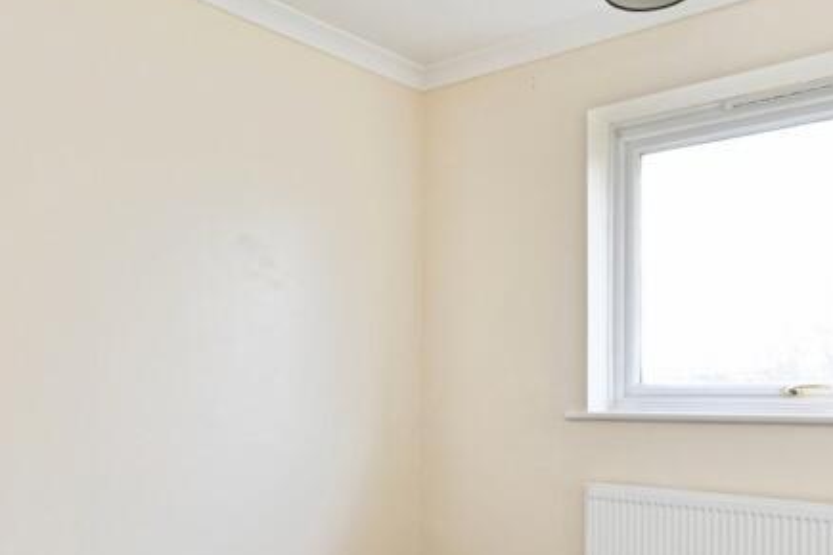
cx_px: 473
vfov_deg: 38.8
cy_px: 425
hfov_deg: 57.0
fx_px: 764
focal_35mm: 33
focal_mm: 14
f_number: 8
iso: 800
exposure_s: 1/80
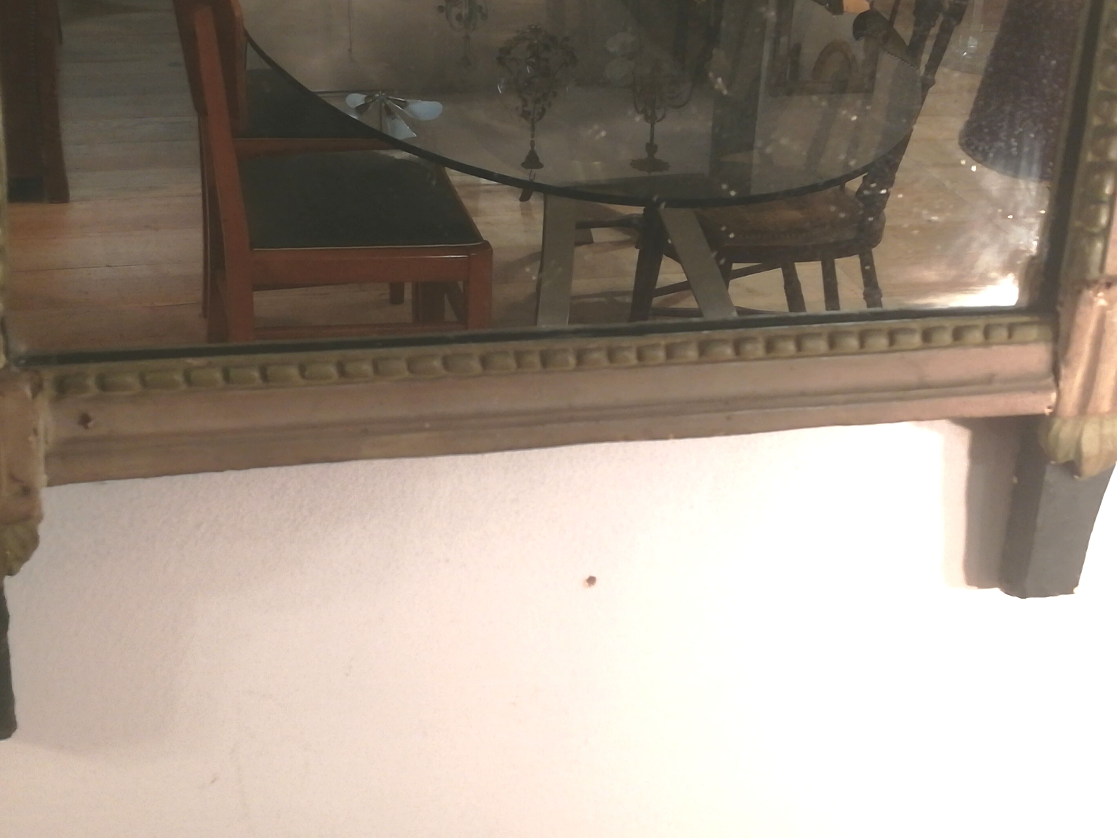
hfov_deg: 34.9
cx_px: 558
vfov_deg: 26.6
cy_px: 419
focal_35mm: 55
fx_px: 1775
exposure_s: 1/33.3
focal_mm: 3.83
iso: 400
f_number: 2.2
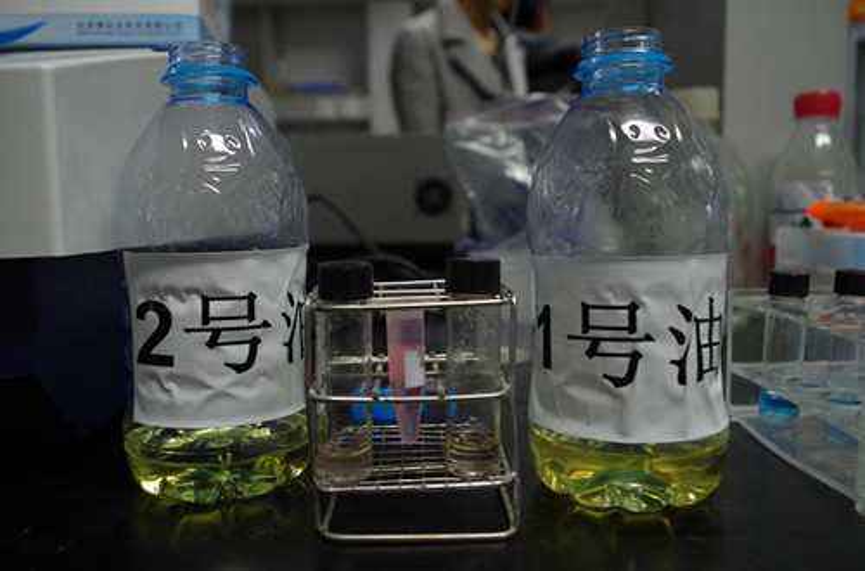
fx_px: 743
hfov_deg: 60.4
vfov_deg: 42.1
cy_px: 286
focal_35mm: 31
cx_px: 432
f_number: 4.5
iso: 1600
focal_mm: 21.25
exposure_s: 1/50
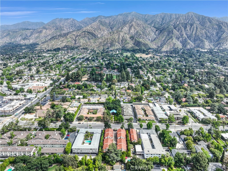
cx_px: 114
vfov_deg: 56.8
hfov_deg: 71.6
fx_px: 158
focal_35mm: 24
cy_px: 86
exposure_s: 1/100
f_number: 11
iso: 100
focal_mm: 12.3
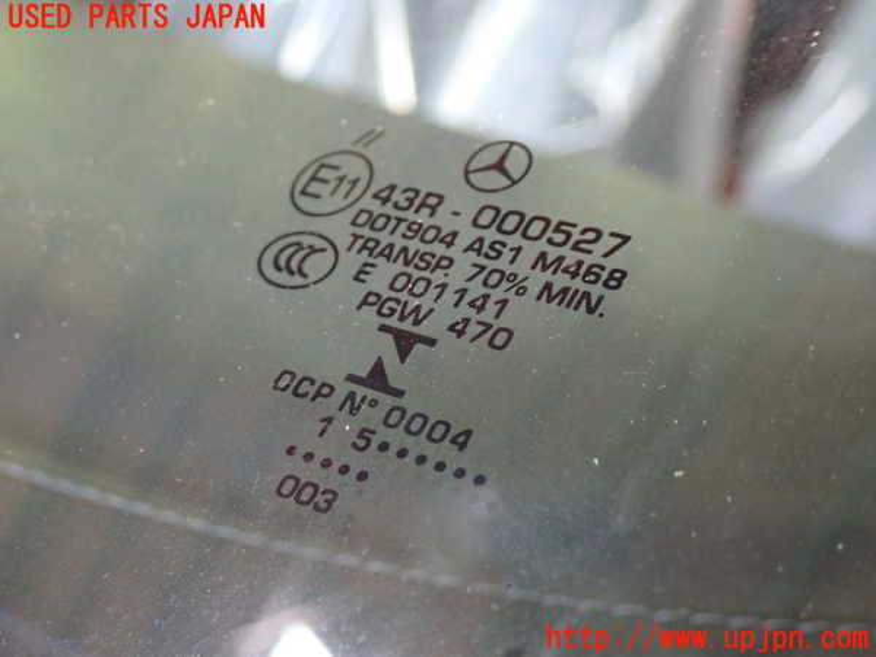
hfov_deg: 35.5
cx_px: 438
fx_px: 1367
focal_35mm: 54
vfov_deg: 27.0
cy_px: 328
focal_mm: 9.65
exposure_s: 1/13
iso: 800
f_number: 3.3
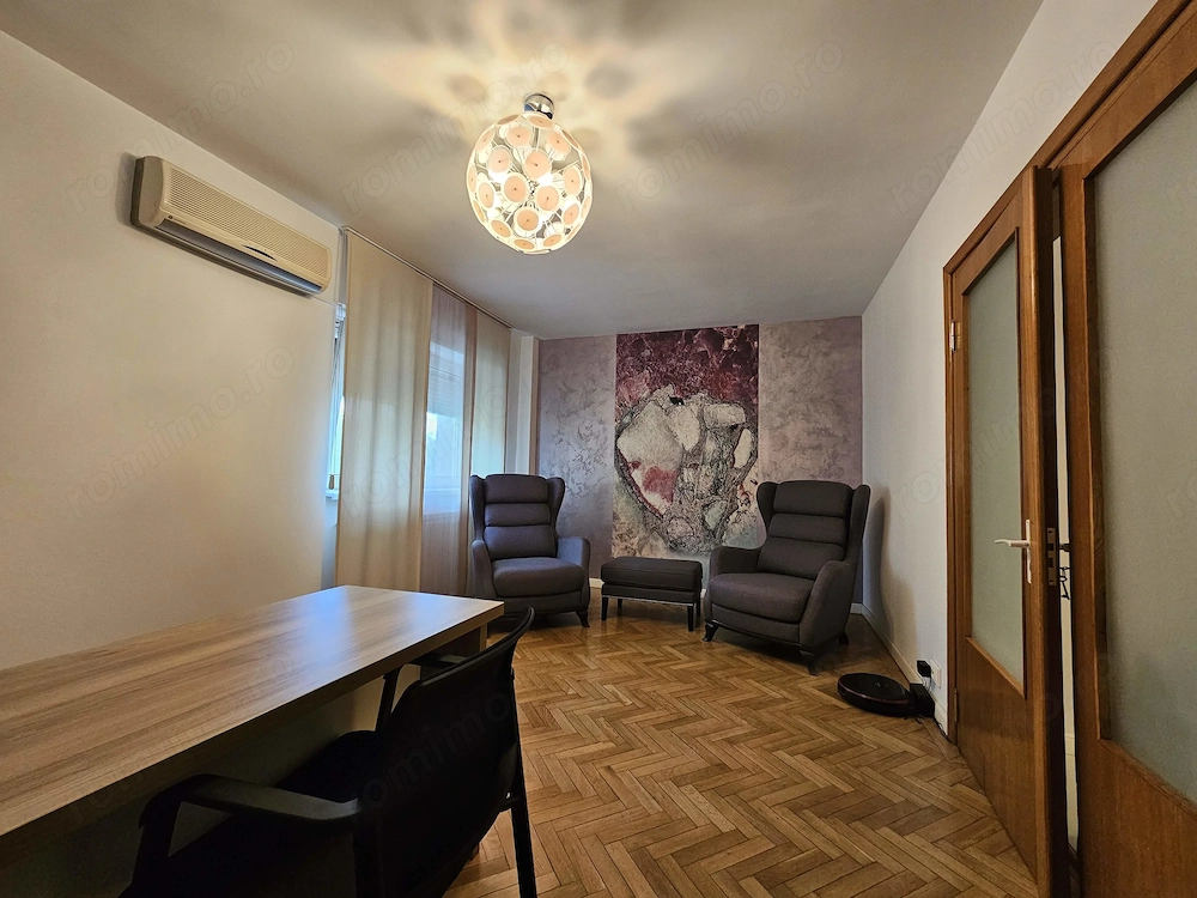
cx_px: 598
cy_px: 449
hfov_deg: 106.2
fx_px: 450
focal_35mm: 13
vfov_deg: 89.9
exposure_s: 1/50
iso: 250
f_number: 2.2
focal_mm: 2.2
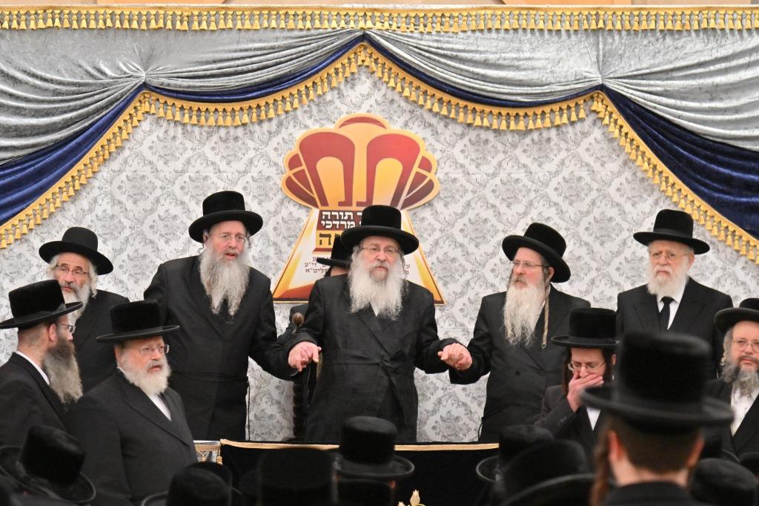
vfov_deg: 7.6
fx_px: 3794
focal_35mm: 180
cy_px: 253
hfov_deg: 11.4
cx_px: 380
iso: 1600
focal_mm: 120
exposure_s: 1/400
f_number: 4
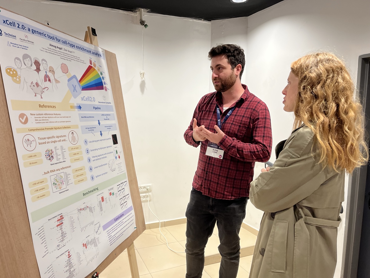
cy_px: 139
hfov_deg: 67.3
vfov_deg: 53.1
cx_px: 185
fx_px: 278
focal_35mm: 26
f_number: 1.6
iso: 125
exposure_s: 1/100
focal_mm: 5.1
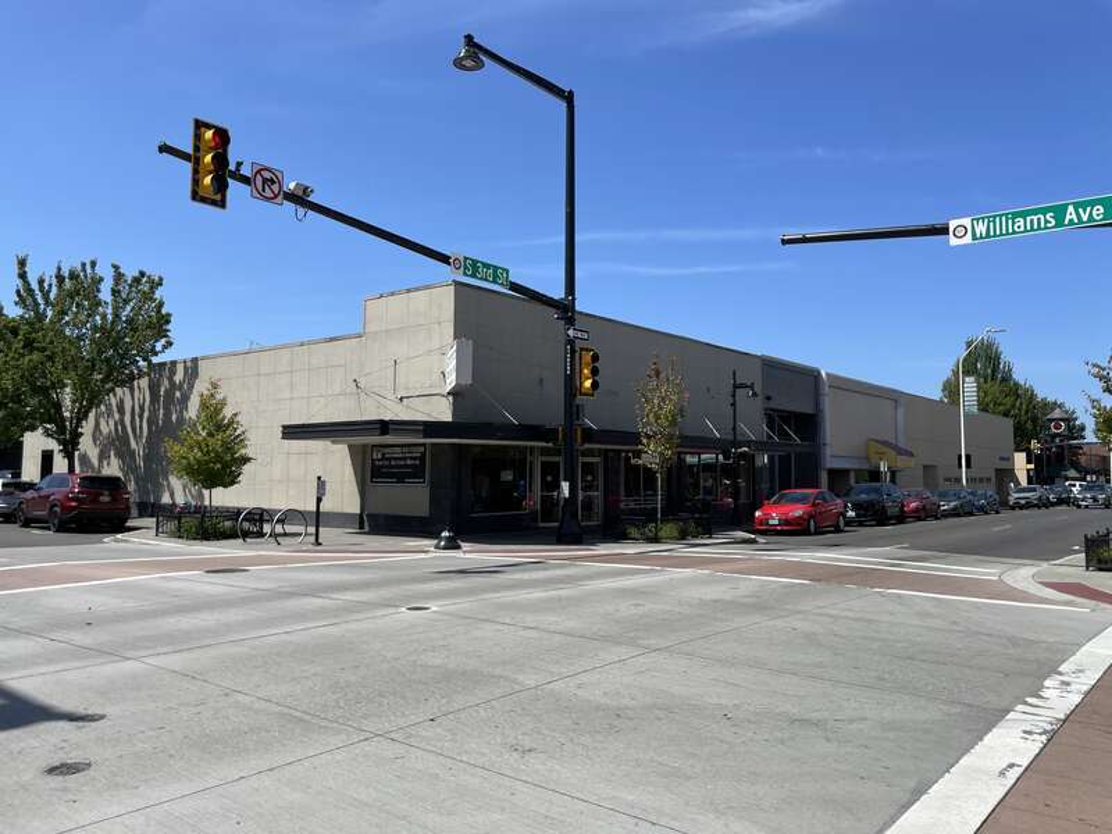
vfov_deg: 53.1
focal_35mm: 26
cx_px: 556
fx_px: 835
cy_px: 417
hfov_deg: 67.3
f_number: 1.6
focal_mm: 4.2
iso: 32
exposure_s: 1/3861
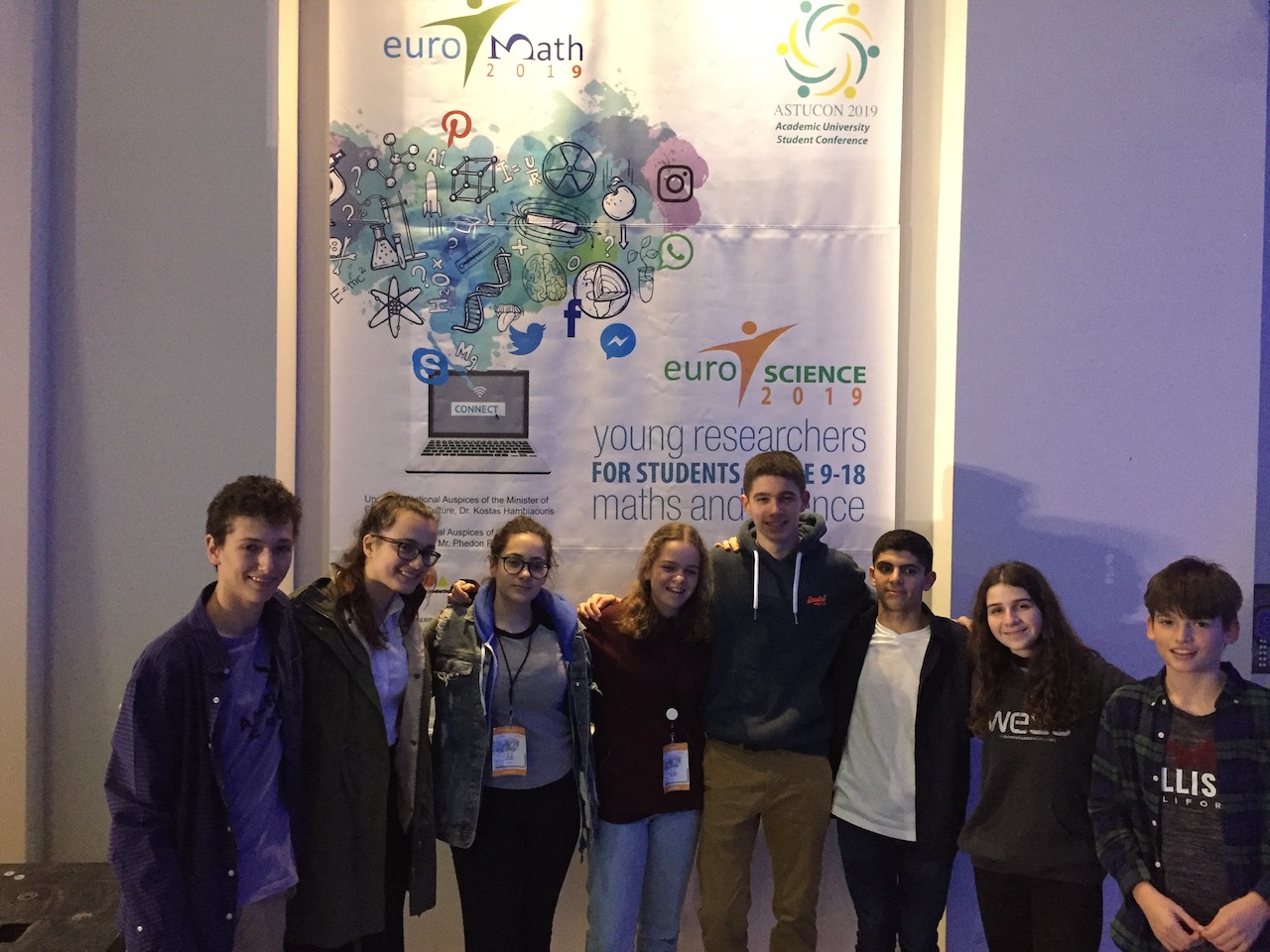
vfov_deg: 48.2
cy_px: 476
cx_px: 635
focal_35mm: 29
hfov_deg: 61.7
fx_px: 1064
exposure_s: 1/17
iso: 400
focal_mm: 4.15
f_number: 2.2
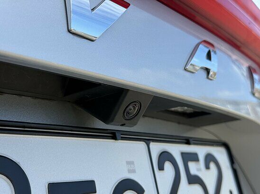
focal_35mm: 48
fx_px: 360
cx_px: 130
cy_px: 97
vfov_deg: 30.2
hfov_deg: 39.7
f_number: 1.78
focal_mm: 6.76
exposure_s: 1/1642
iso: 100
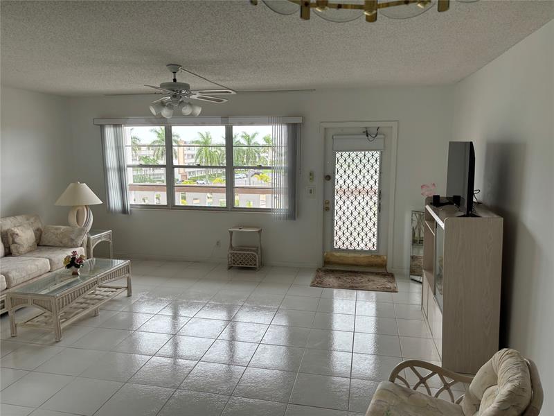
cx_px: 277
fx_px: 416
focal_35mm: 26
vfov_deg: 53.1
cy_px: 208
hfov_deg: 67.3
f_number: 1.6
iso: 40
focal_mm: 5.96
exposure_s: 1/181
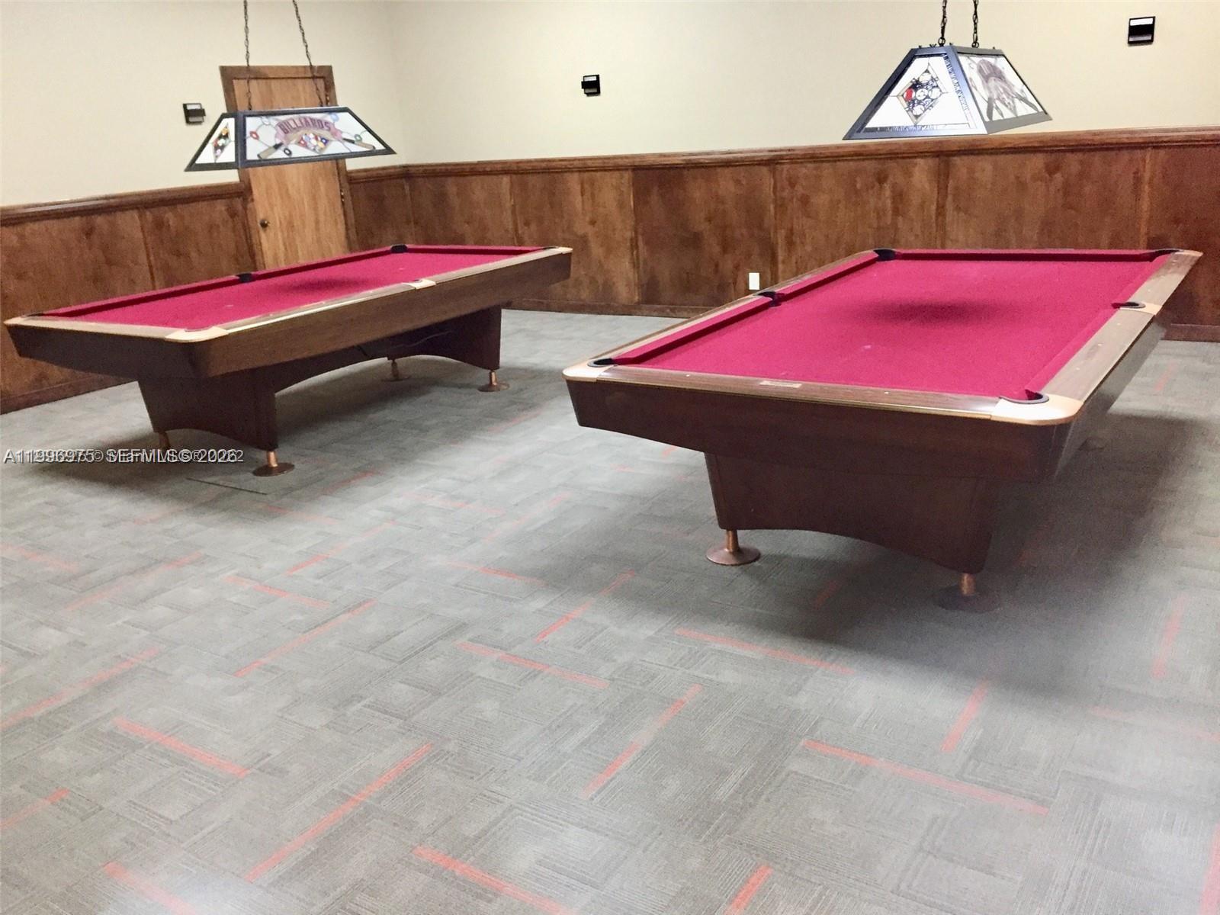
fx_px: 1022
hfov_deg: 61.7
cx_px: 610
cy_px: 458
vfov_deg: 48.2
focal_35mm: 29
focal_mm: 4.15
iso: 200
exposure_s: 1/30
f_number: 2.2
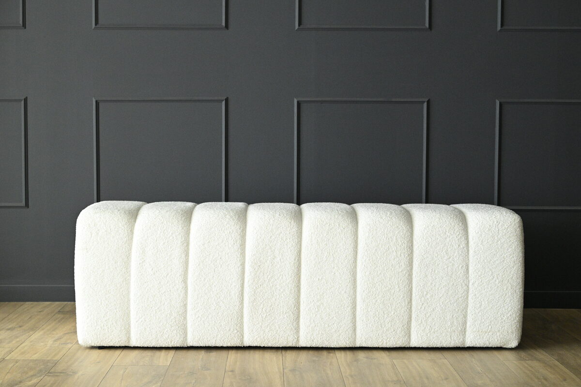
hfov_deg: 36.9
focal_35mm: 54
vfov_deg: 25.1
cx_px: 290
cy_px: 194
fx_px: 871
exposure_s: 1/50
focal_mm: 54
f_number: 4
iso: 6400
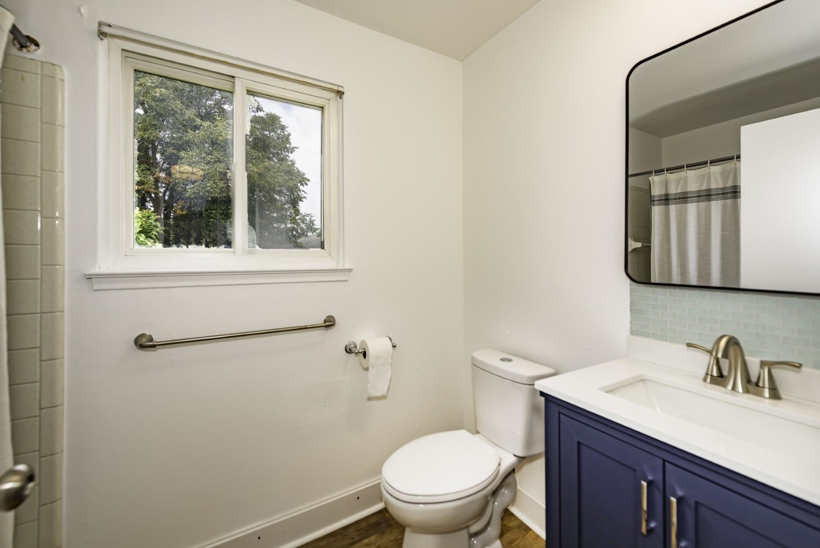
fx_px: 319
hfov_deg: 104.2
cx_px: 410
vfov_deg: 81.3
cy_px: 274
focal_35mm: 14
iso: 100
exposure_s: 1/60
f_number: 5.6
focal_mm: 14
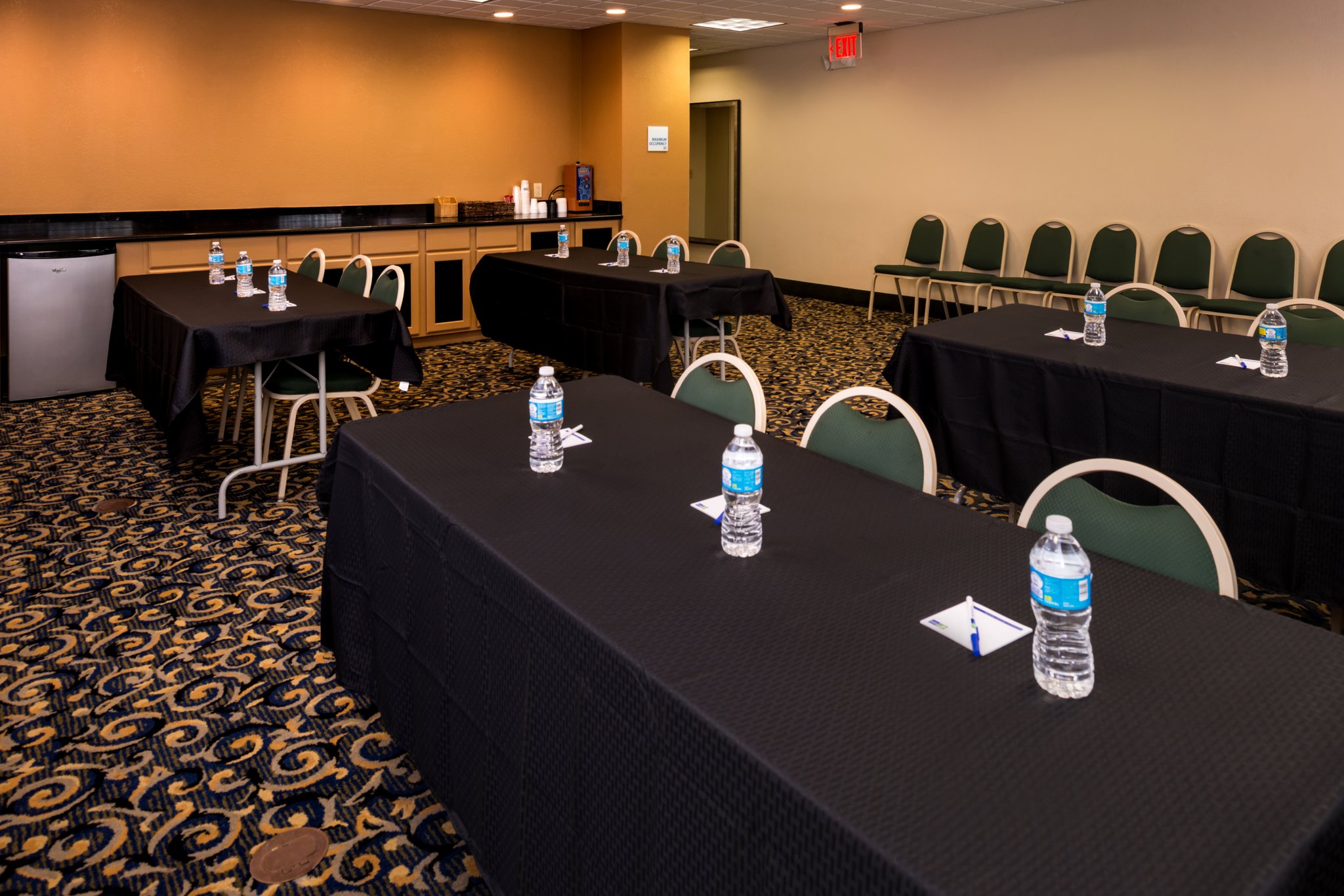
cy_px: 448
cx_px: 672
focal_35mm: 24
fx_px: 896
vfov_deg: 53.1
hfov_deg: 73.7
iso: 400
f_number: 11
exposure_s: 1/13
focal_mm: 24
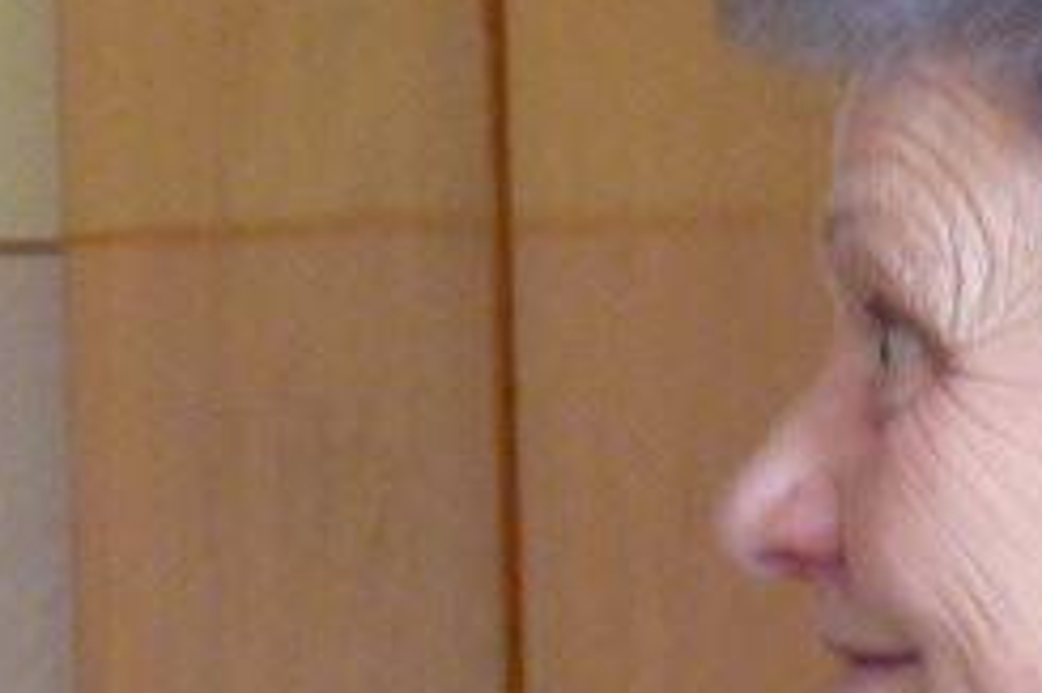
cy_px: 251
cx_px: 1174
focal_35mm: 389
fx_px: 11251
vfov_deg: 3.5
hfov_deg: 5.3
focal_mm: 14.4
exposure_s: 1/30
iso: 400
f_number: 3.4
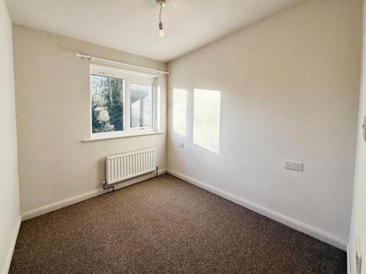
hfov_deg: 102.1
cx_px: 183
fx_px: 148
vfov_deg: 85.7
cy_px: 137
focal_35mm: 14
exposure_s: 1/241
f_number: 2.2
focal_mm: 2.22
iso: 64
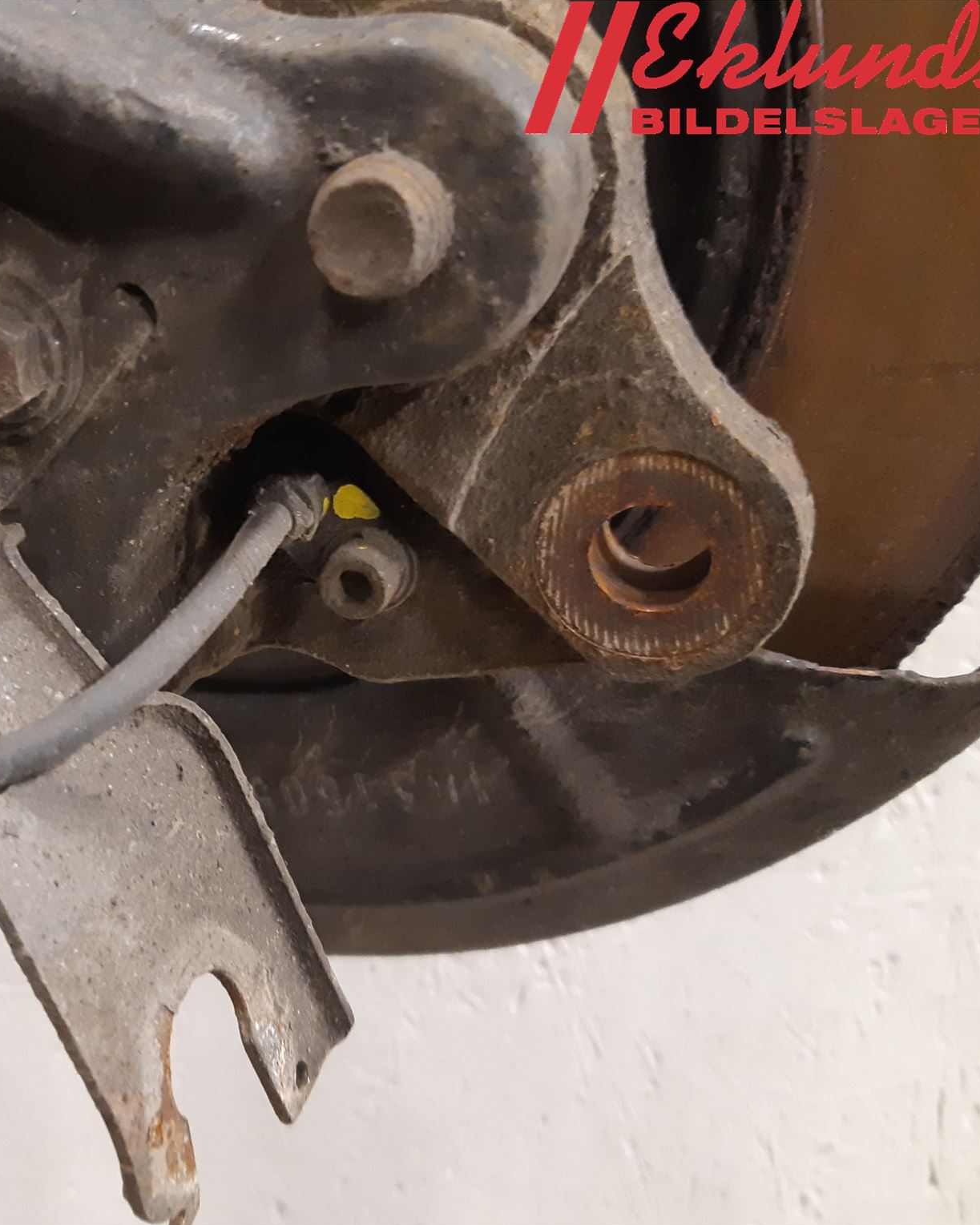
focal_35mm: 34
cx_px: 196
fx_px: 1233
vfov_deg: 52.8
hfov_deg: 41.5
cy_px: 614
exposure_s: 1/25
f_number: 1.7
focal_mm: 3.93
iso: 320
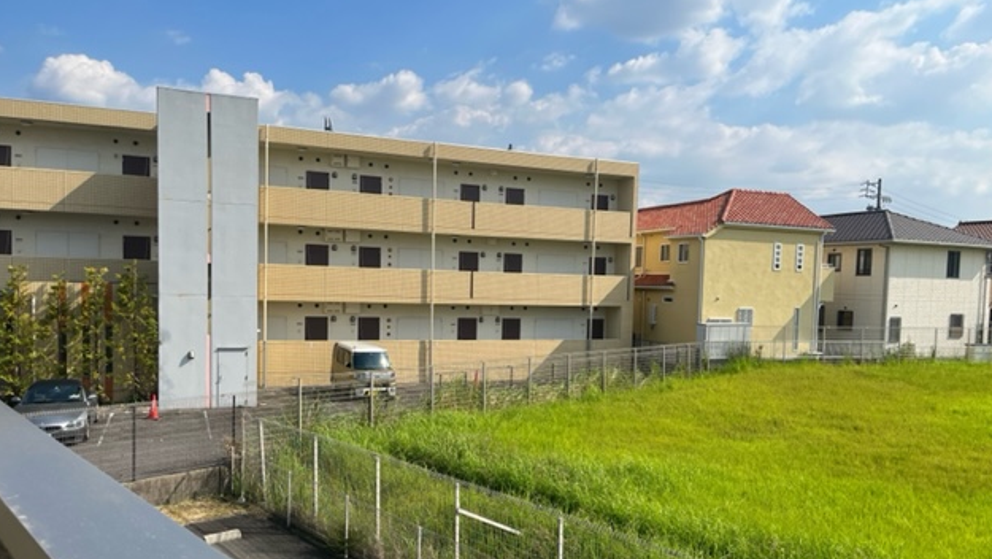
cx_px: 503
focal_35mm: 29
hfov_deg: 66.0
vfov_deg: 40.0
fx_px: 763
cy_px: 340
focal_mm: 5.1
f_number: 1.6
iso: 50
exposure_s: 1/4651
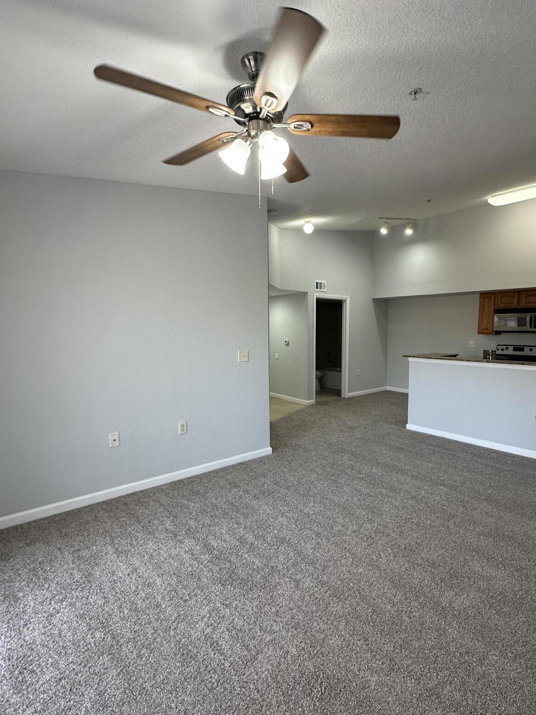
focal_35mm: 18
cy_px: 362
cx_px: 315
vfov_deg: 87.7
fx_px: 372
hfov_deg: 71.0
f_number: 2.2
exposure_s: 1/120
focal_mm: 2.22
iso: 200
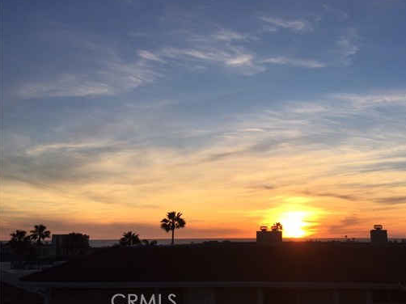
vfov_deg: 38.4
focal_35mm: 37
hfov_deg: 49.6
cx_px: 256
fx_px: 434
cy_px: 119
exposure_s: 1/628
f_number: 2.2
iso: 32
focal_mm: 4.15
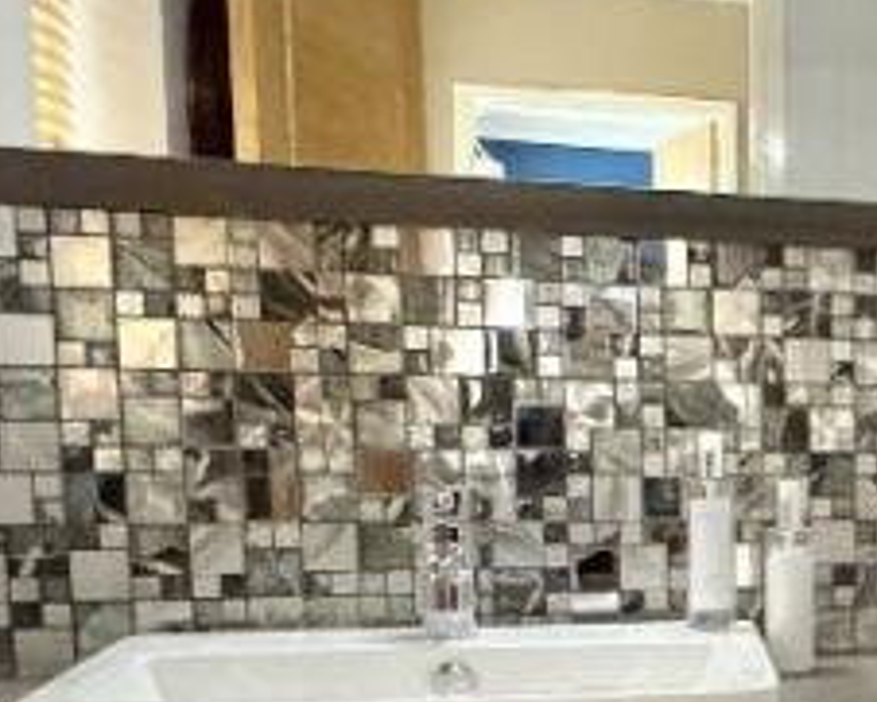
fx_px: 1610
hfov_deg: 25.3
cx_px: 1203
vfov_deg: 24.2
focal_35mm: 62
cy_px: 574
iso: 800
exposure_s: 1/60
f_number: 2.2
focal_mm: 2.22
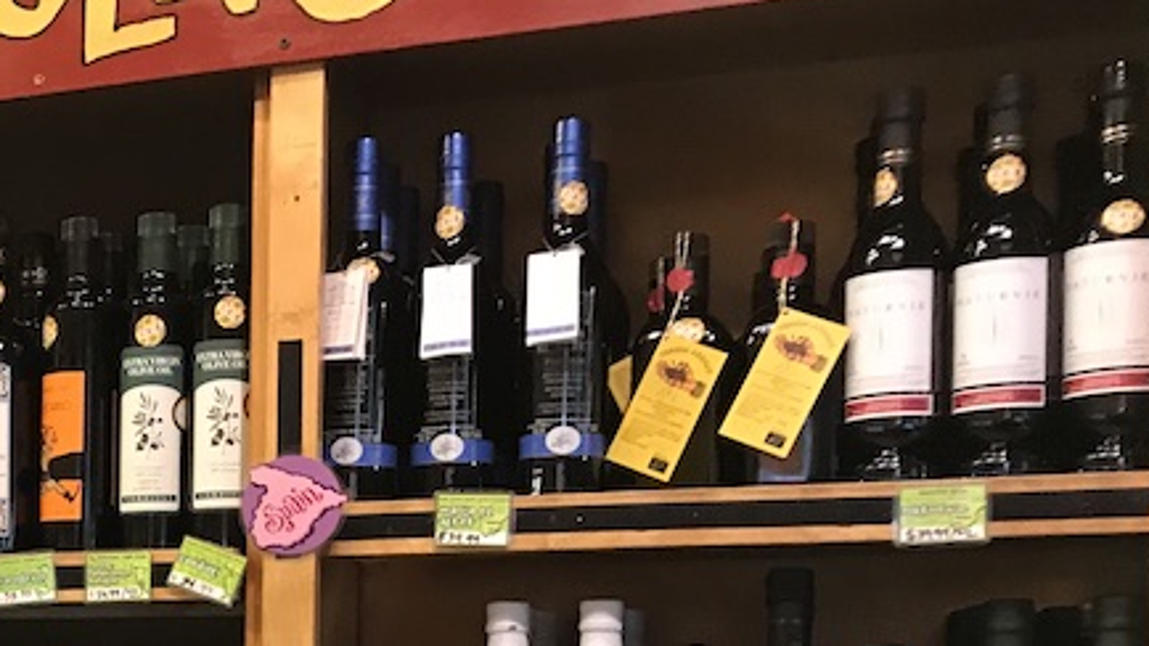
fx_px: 2193
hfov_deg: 26.7
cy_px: 796
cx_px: -150
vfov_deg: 16.0
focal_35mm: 72
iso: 64
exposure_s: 1/15
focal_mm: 3.99
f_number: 1.8
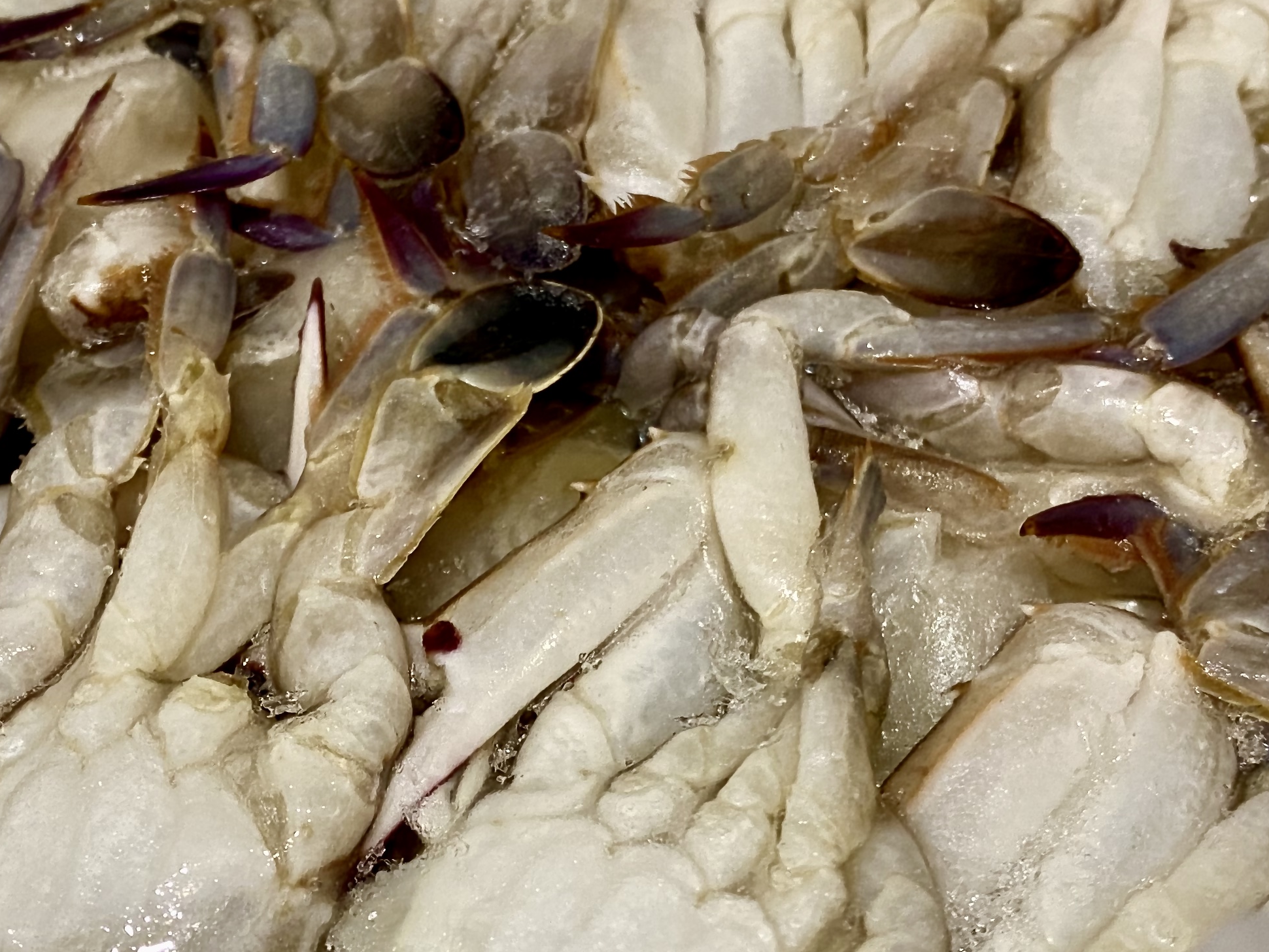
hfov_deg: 35.4
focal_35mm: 54
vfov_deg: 26.9
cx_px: 489
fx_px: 1980
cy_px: 602
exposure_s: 1/50
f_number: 1.8
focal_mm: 4.25
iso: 250
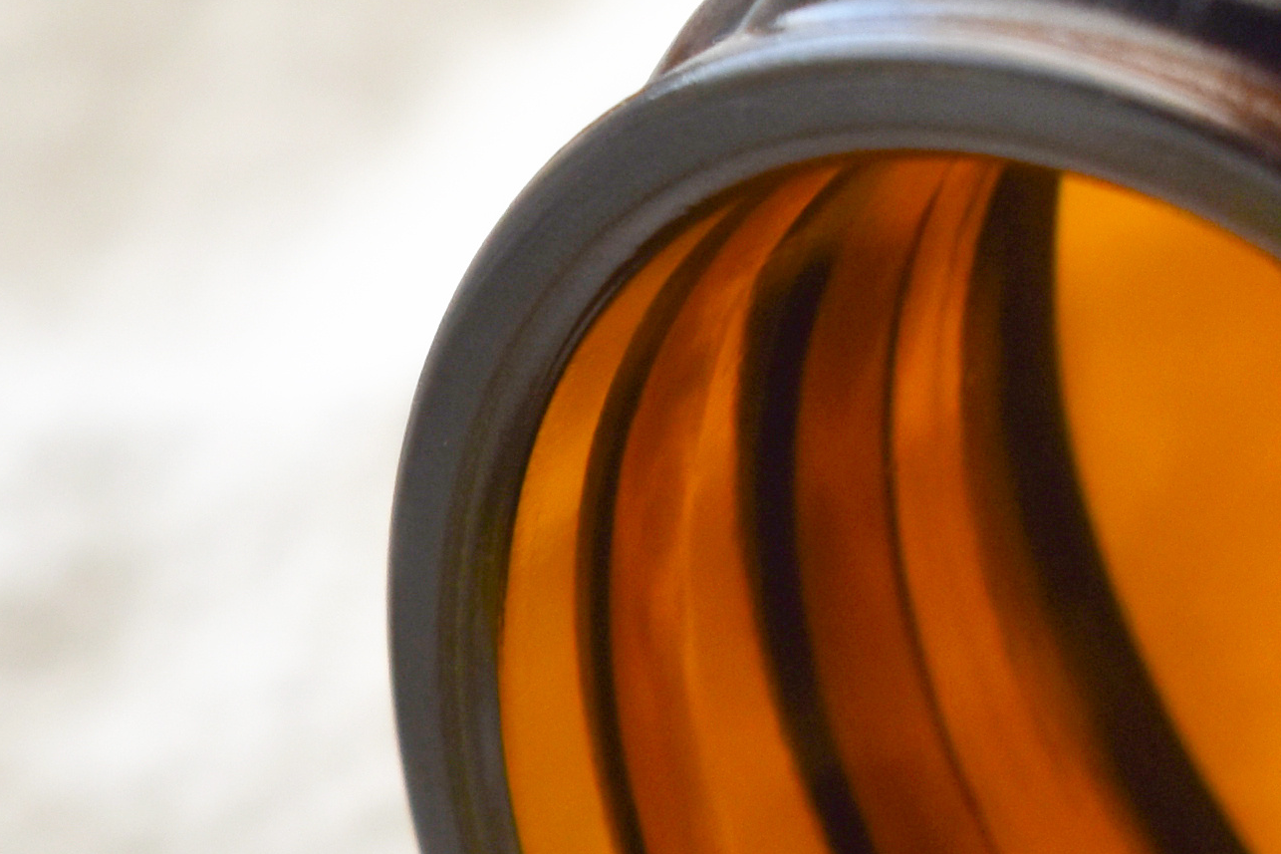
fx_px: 9961
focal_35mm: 280
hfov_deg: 7.3
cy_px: 1876
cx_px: -403
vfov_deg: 4.8
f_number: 10
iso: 400
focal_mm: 40
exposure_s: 1/40
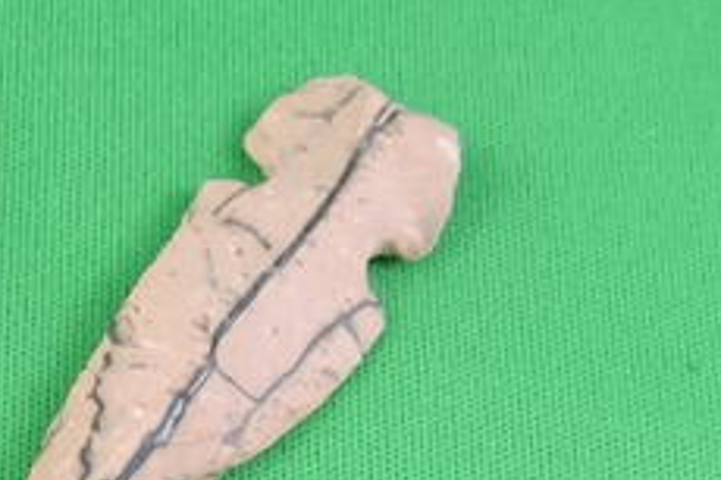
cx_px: -136
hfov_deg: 18.5
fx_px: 2101
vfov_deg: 12.4
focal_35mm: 105
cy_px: 731
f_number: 3.5
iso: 720
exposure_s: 1/125
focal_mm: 5.4
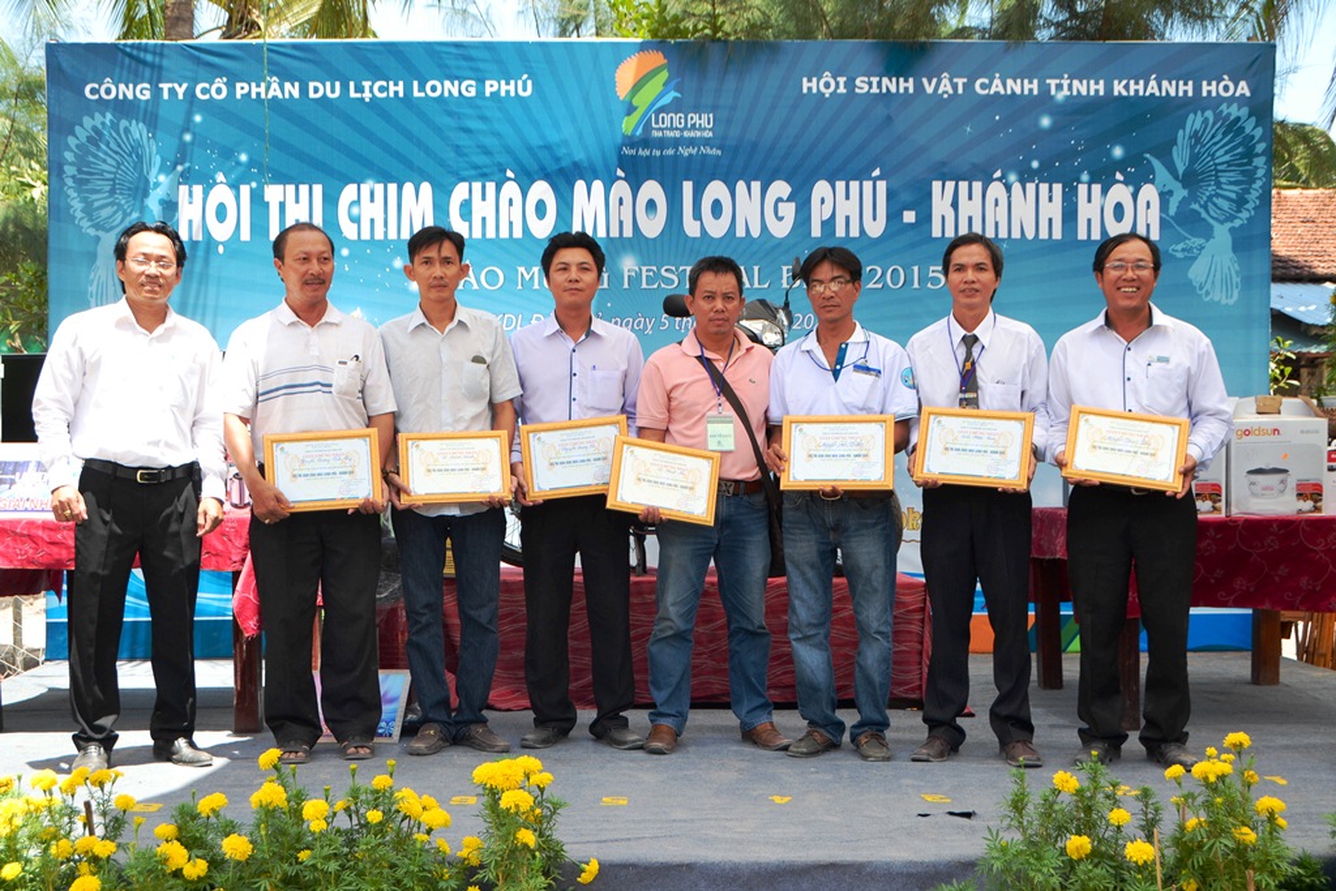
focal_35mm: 39
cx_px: 668
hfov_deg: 49.5
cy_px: 446
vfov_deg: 34.2
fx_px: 1447
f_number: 5.6
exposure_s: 1/200
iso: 100
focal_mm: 26
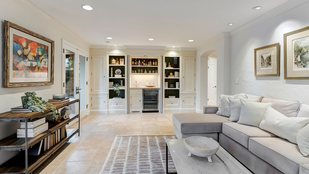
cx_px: 154
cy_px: 82
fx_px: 139
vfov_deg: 63.9
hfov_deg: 95.9
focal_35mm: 17
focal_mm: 16
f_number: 8
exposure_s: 1/40
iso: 1000
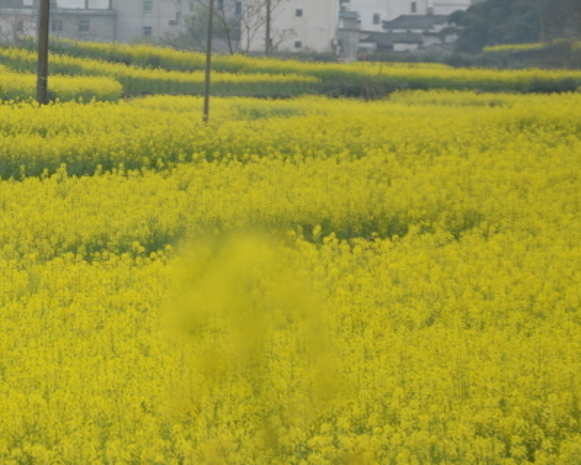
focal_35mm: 342
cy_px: 79
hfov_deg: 5.6
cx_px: -4
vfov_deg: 4.5
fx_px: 5883
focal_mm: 95
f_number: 5.6
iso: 160
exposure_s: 1/500
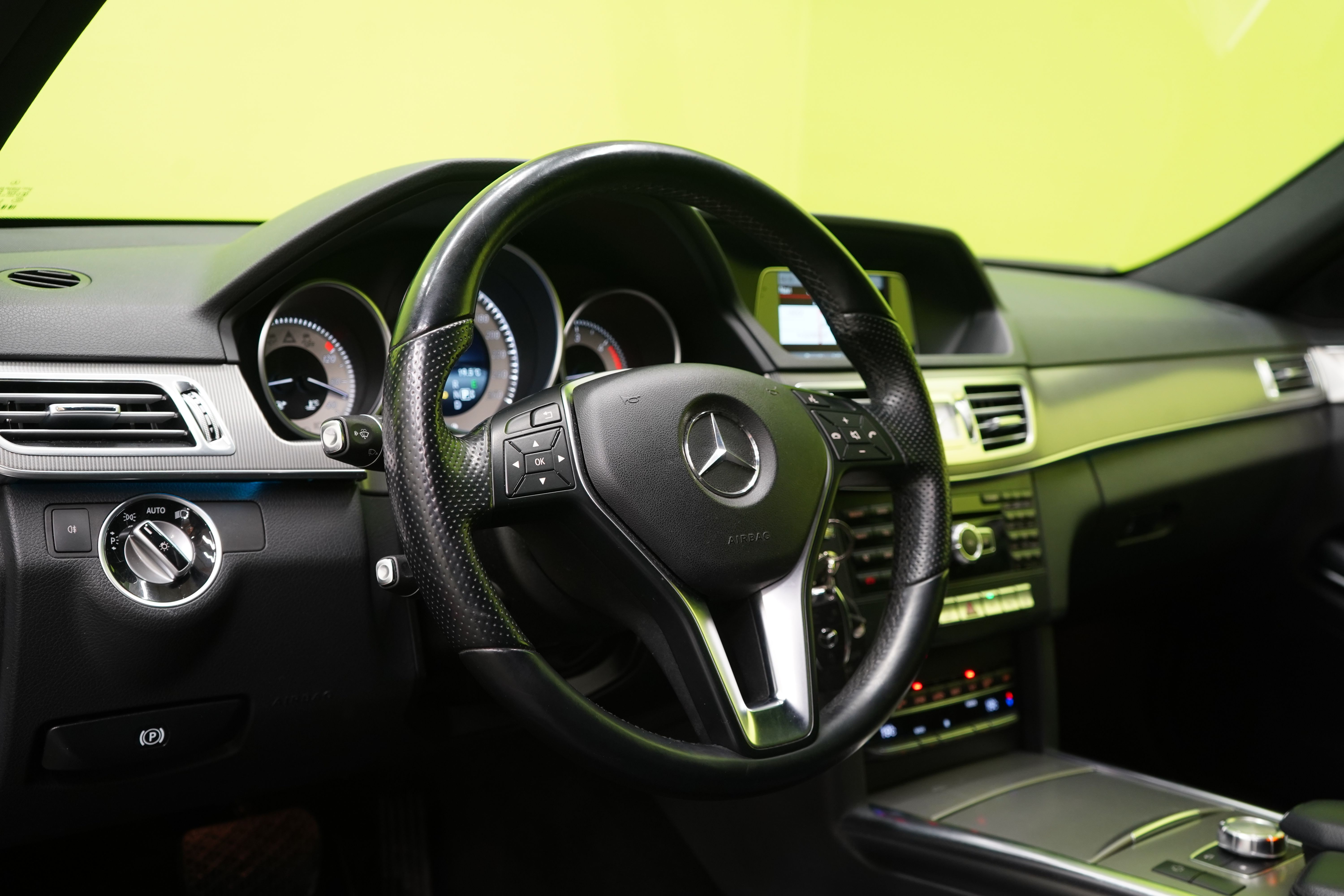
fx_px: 1344
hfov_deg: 53.1
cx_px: 672
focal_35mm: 36
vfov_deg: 36.9
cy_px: 448
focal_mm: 36
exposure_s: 1/25
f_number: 5
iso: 1250
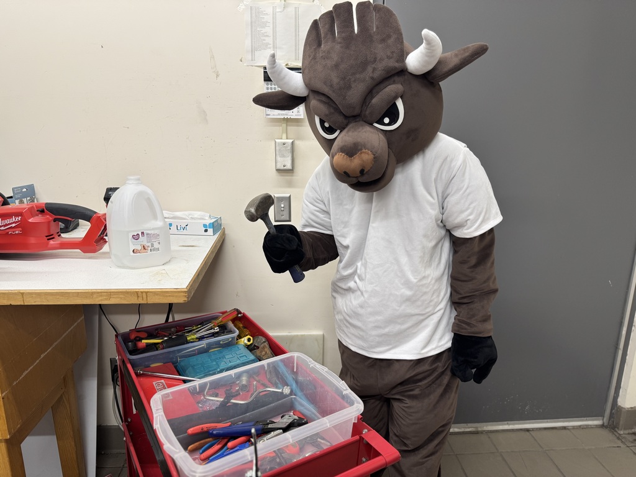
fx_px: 441
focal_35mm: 24
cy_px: 238
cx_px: 318
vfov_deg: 56.8
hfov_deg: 71.6
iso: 125
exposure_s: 1/60
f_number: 1.78
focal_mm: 6.76
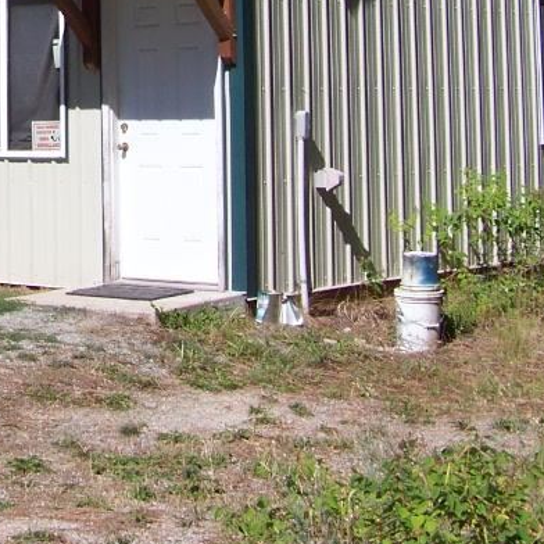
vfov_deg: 16.3
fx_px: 1849
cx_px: -129
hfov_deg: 16.0
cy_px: -36
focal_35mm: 104
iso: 64
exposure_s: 1/640
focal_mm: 5.85
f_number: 4
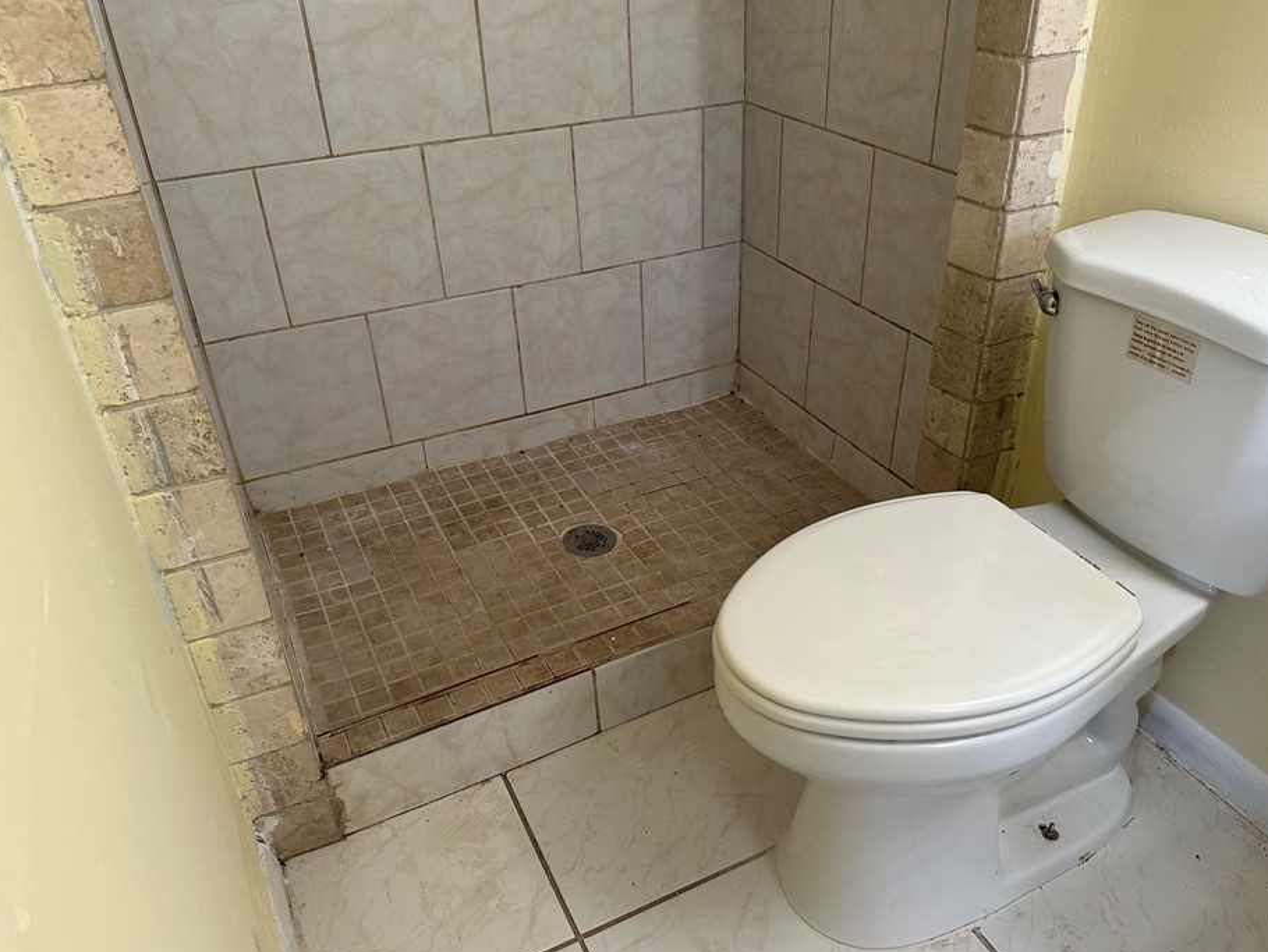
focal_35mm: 27
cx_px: 663
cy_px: 468
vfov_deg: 51.4
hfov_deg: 65.3
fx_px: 989
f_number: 1.78
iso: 160
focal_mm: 6.86
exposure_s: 1/120
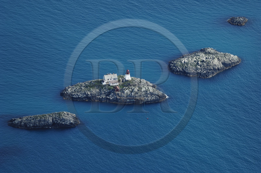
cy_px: 86
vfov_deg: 4.6
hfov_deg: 6.9
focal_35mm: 300
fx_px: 2172
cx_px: 130
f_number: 4
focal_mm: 200
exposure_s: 1/1000
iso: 100
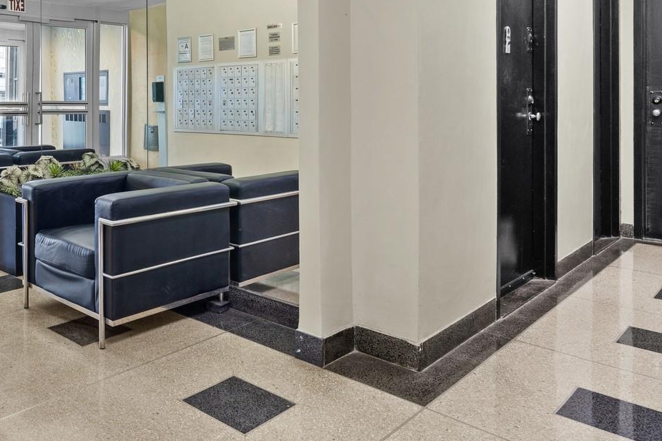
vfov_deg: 40.9
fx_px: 570
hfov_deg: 56.0
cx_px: 134
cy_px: 104
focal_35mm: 31
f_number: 8
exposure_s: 1.3
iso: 200
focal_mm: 14
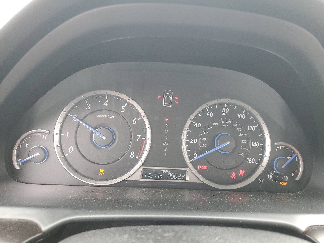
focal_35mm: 26
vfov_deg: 53.1
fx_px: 243
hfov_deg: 67.3
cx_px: 162
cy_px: 122
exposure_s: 1/120
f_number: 1.5
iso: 72
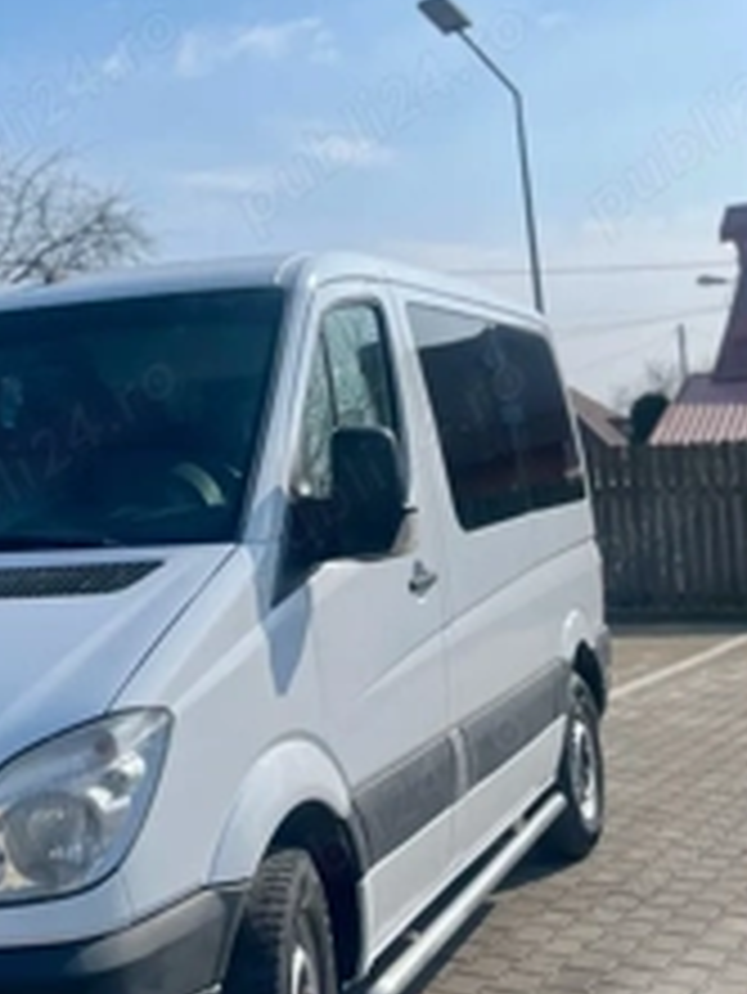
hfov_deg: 30.0
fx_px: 1351
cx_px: 122
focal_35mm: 47
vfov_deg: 40.4
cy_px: 522
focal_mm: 5.1
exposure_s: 1/5376
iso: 50
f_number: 1.6
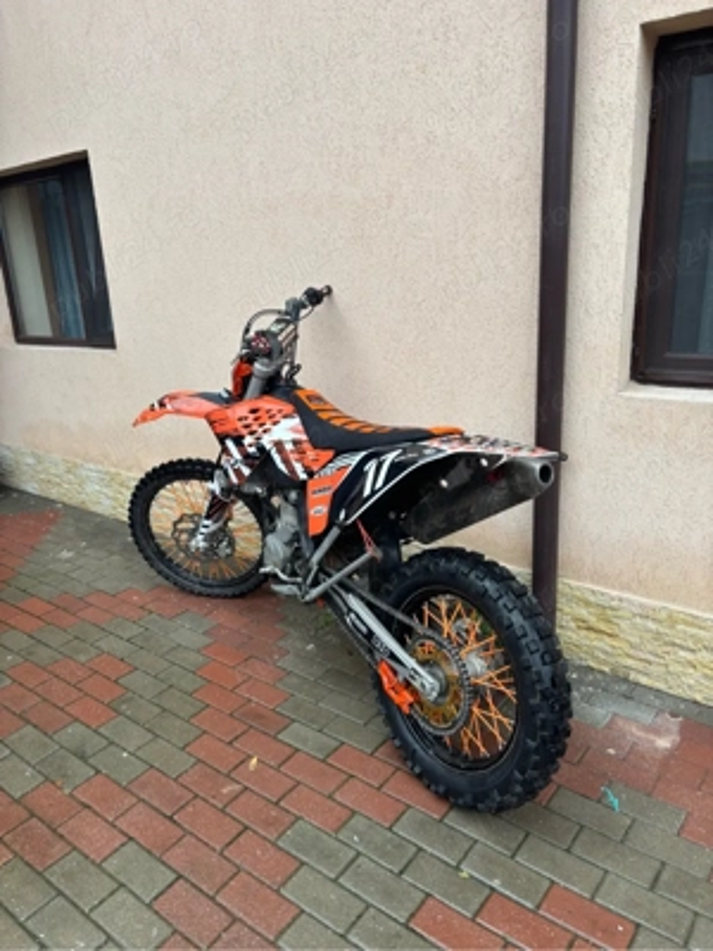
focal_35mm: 26
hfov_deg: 53.1
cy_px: 476
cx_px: 356
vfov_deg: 67.3
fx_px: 714
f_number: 1.6
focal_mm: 5.96
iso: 50
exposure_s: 1/121
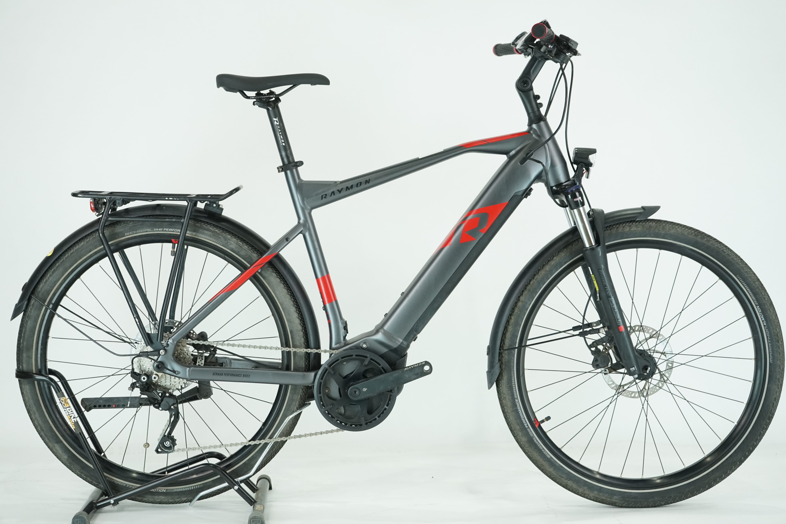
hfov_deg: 31.0
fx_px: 1419
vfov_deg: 20.9
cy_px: 262
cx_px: 393
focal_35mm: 65
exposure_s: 1/200
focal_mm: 65
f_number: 5.6
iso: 1600
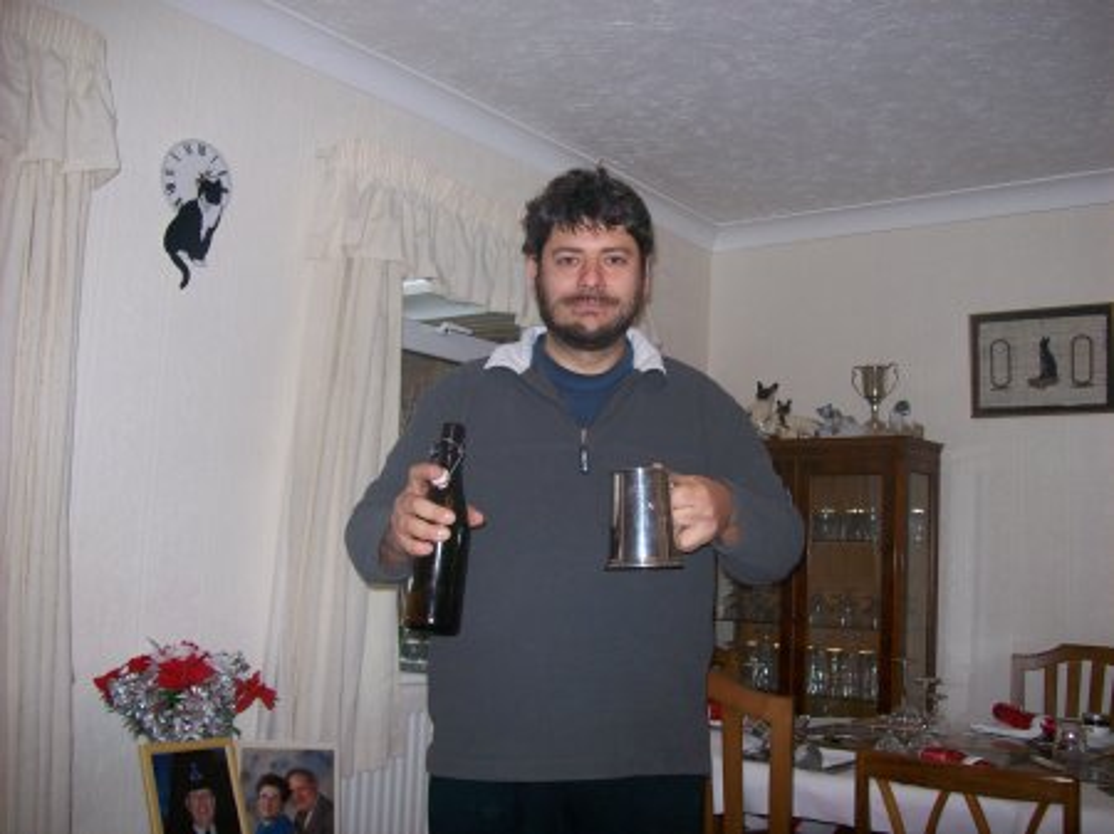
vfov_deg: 39.6
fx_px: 1158
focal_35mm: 36
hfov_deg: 51.4
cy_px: 417
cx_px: 557
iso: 80
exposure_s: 1/64
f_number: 2.7
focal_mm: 6
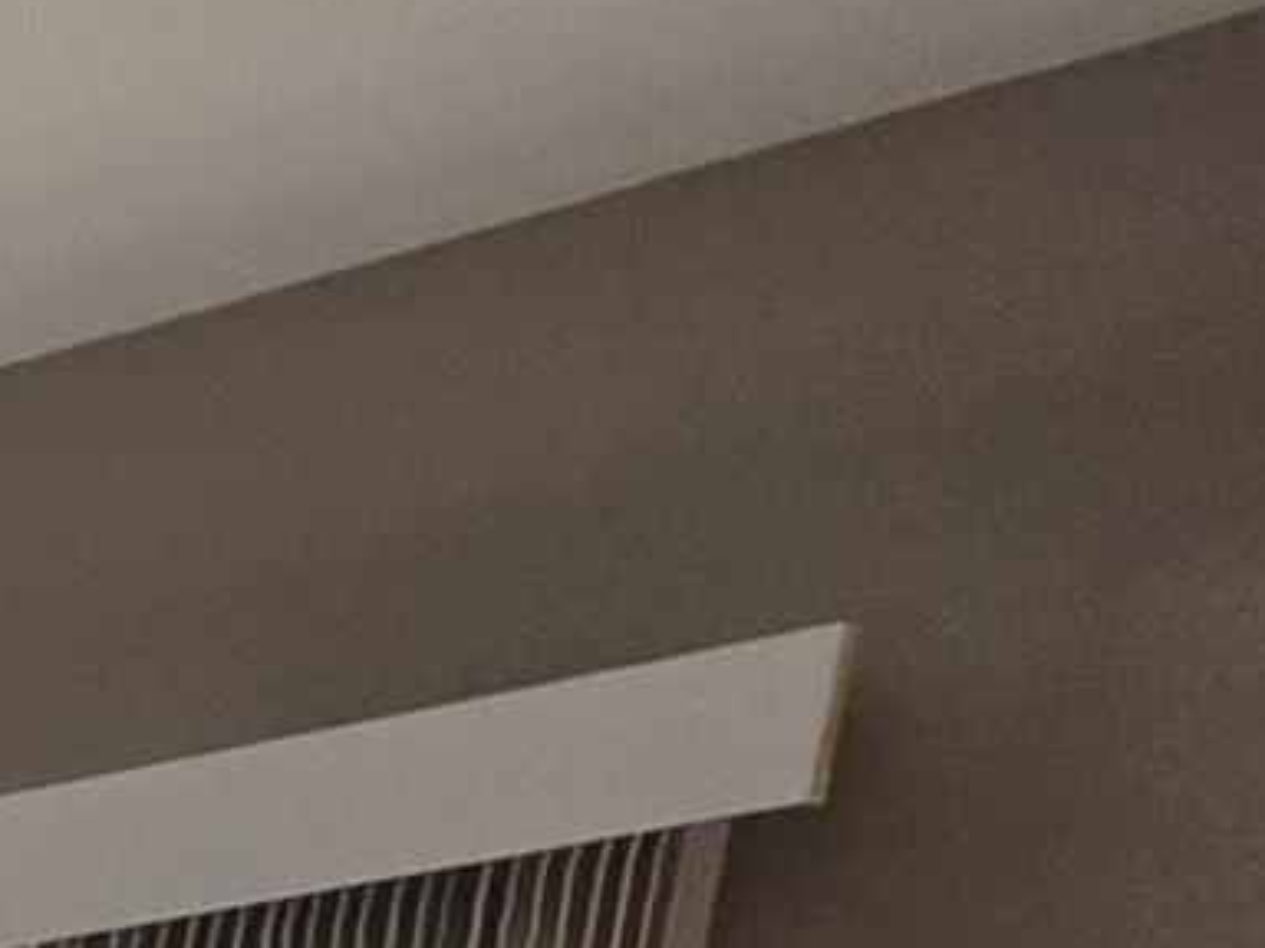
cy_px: 3035
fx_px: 3801
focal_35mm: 104
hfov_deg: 8.6
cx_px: -3591
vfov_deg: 9.8
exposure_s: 1/410
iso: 40
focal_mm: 2.2
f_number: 1.9
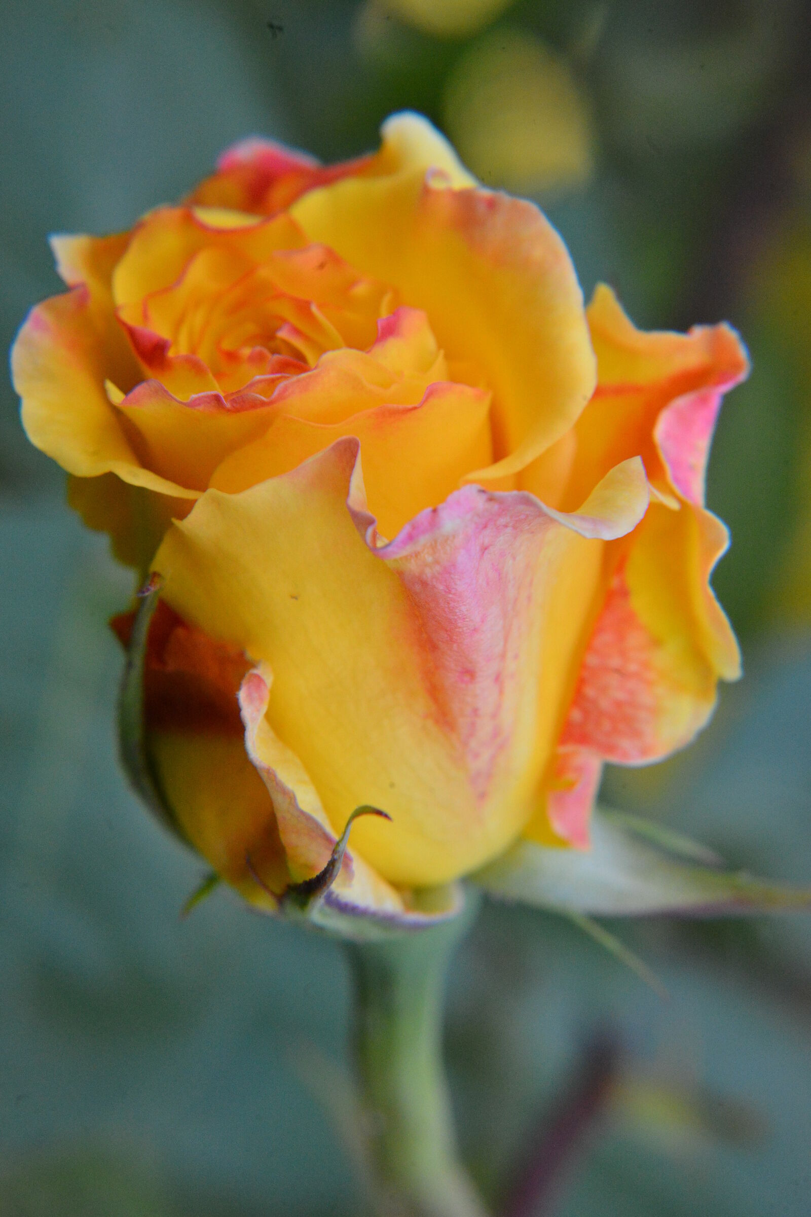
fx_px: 4055
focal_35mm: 120
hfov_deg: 11.4
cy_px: 608
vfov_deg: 17.1
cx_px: 406
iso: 2800
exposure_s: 1/320
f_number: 14
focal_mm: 120
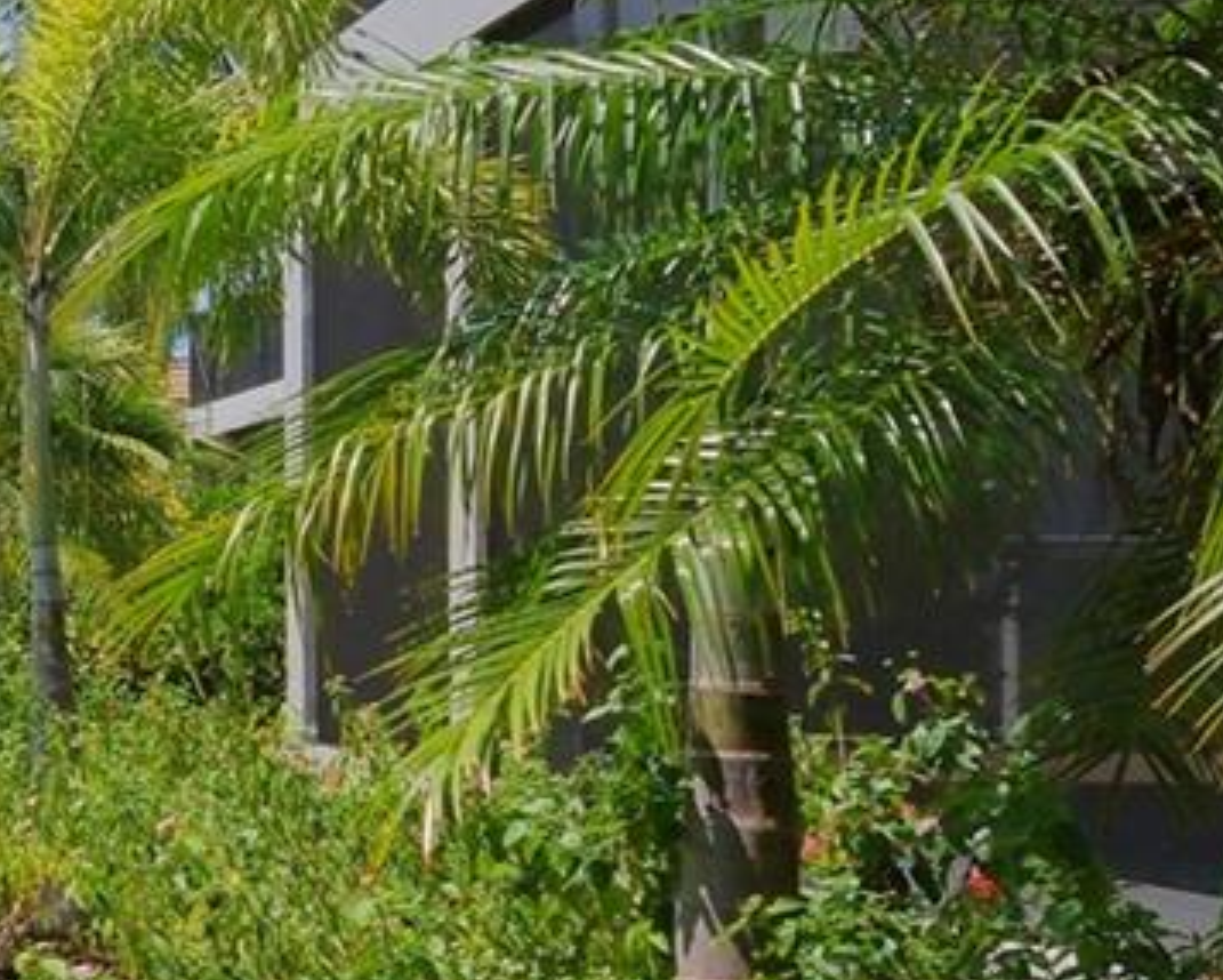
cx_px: -1113
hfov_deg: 17.4
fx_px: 3042
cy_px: 607
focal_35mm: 84
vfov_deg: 18.3
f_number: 6.4
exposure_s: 1/1600
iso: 640
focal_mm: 13
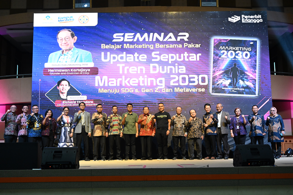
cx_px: 146
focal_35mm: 43
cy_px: 98
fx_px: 350
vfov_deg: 31.2
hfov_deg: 45.4
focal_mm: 43
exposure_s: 1/125
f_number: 5.6
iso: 5000
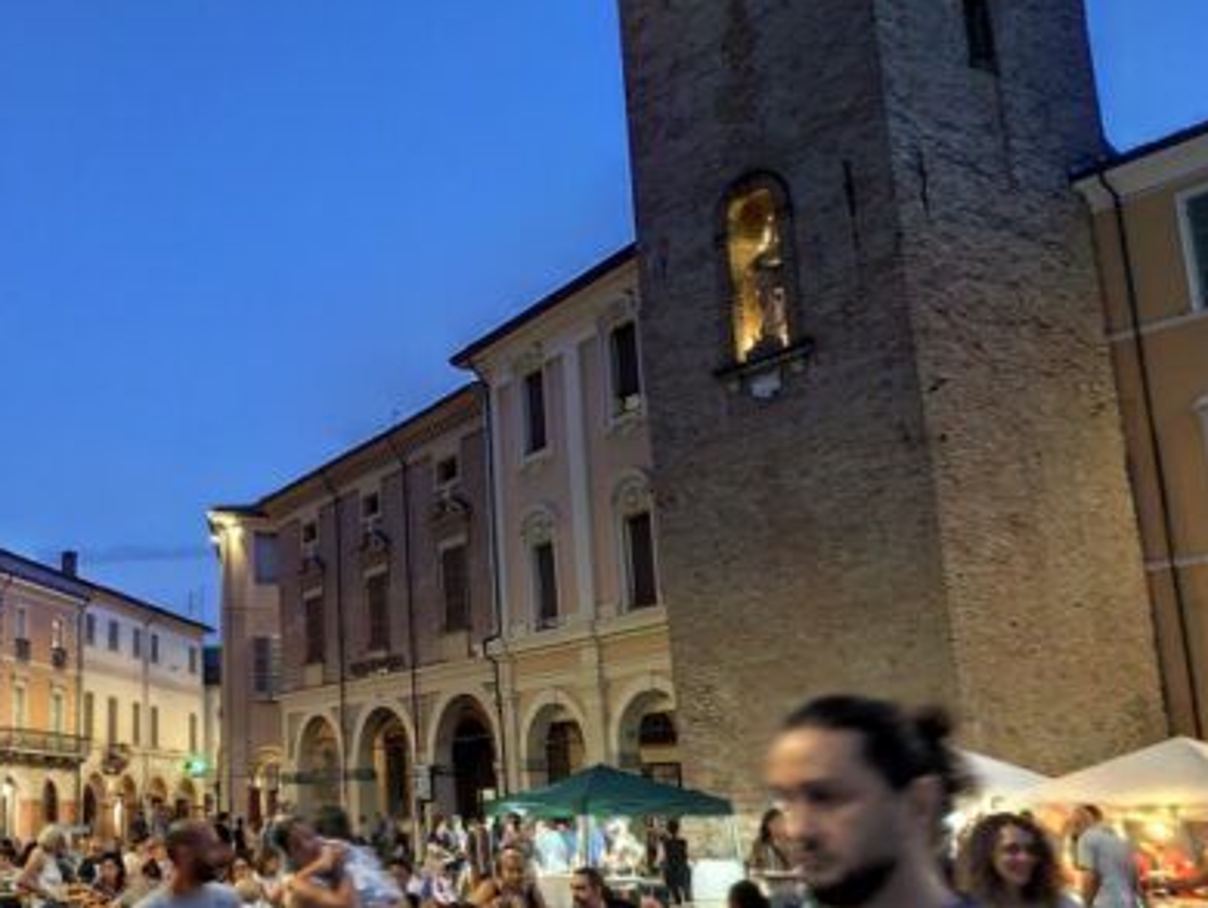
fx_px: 1432
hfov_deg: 42.6
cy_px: 480
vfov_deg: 35.2
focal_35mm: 41
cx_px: 161
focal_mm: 6.19
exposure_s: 1/25
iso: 2500
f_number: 1.65
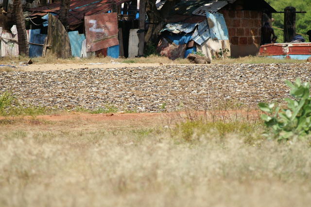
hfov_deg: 4.6
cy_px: 104
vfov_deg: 3.1
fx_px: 3885
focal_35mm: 450
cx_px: 156
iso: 200
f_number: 6.3
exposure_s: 1/1000
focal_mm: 300
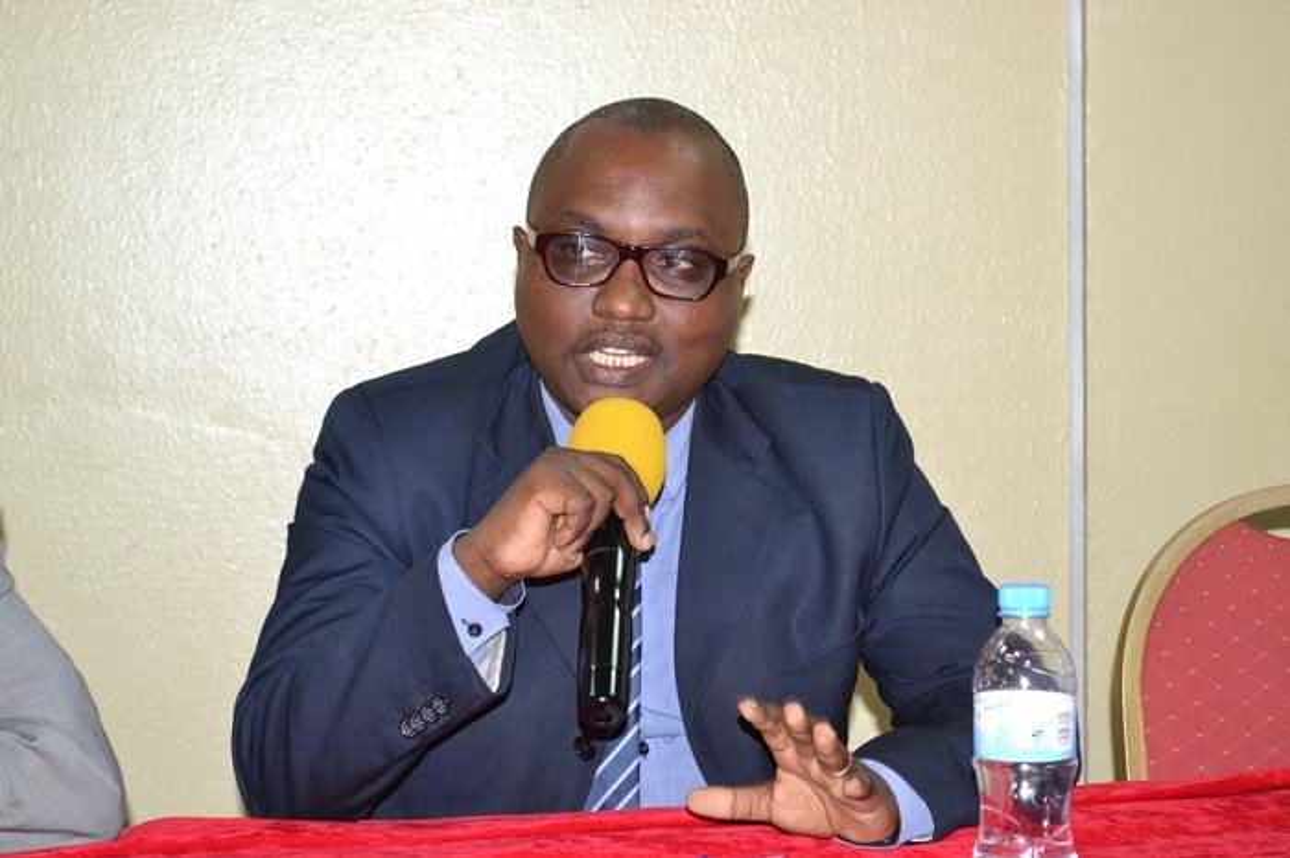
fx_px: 2686
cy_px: 429
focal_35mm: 75
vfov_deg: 18.2
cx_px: 645
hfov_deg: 27.0
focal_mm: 50
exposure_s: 1/60
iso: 1600
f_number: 5.6
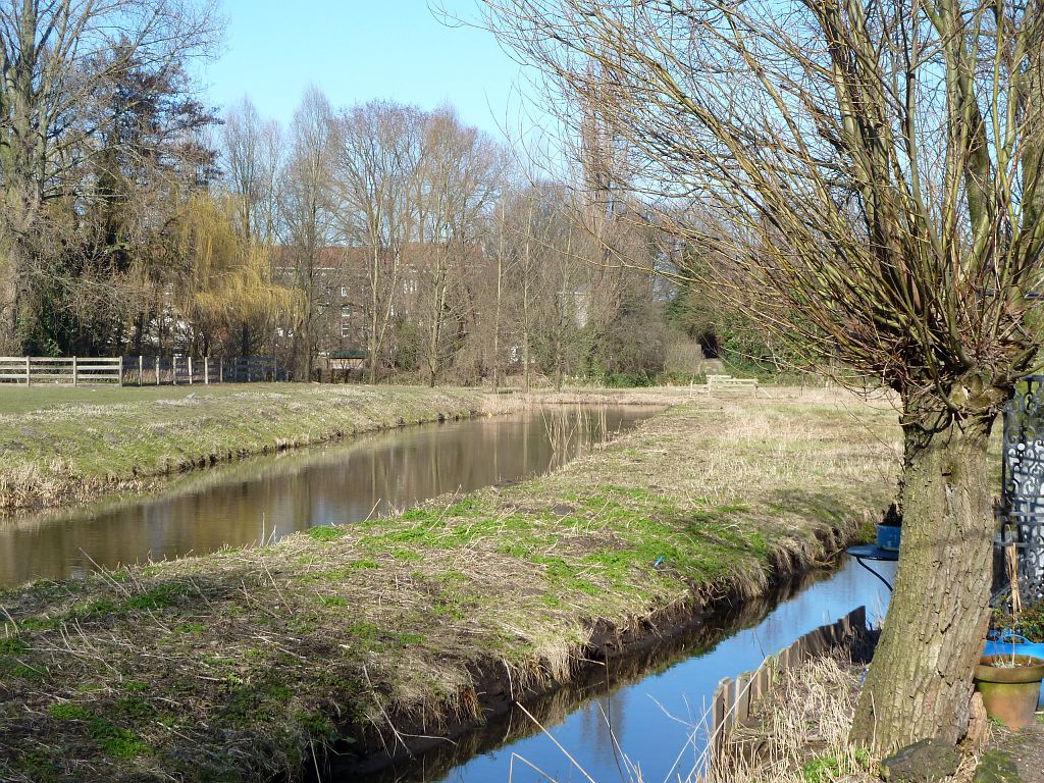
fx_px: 1779
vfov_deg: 24.8
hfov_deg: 32.7
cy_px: 392
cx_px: 522
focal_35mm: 59
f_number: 3.9
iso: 80
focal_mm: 9.7
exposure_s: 1/250
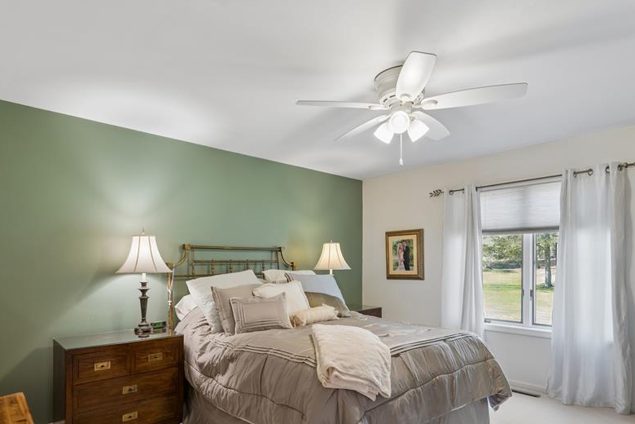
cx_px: 282
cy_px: 272
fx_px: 373
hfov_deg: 80.6
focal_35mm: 21
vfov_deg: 58.2
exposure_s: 1/3.33
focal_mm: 16.1
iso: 400
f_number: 13
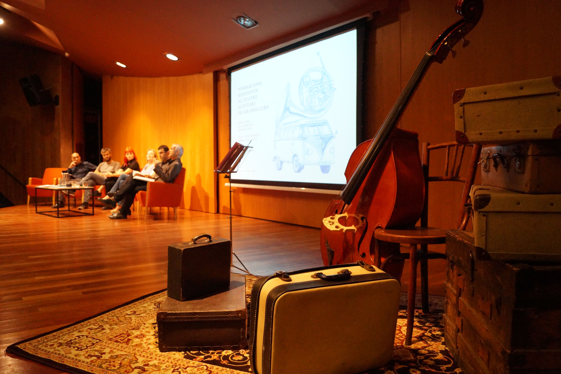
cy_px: 187
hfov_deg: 67.4
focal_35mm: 27
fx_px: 421
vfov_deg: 47.9
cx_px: 280
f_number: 3.5
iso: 3200
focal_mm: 18
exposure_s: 1/100
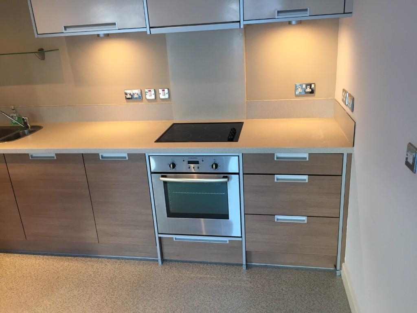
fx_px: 349
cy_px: 156
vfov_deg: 48.2
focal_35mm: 29
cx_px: 208
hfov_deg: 61.7
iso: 100
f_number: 2.2
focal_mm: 4.15
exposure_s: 1/33
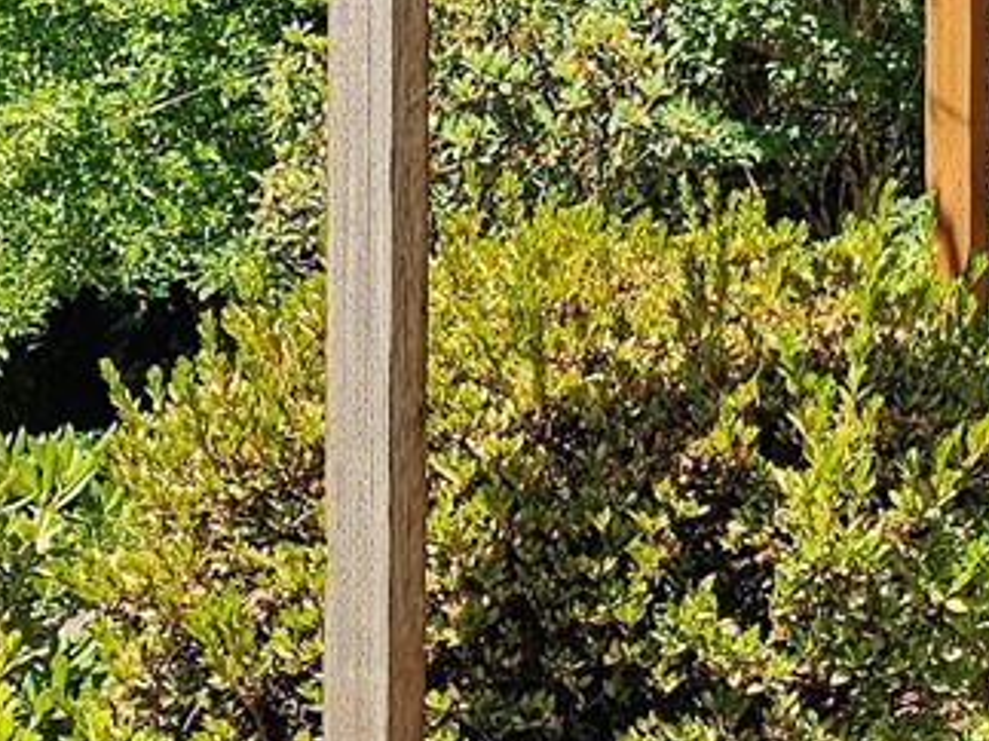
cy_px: -34
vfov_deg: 12.8
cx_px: 912
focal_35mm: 114
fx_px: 3256
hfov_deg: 17.0
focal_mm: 6.3
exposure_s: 1/355
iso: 10
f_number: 1.7
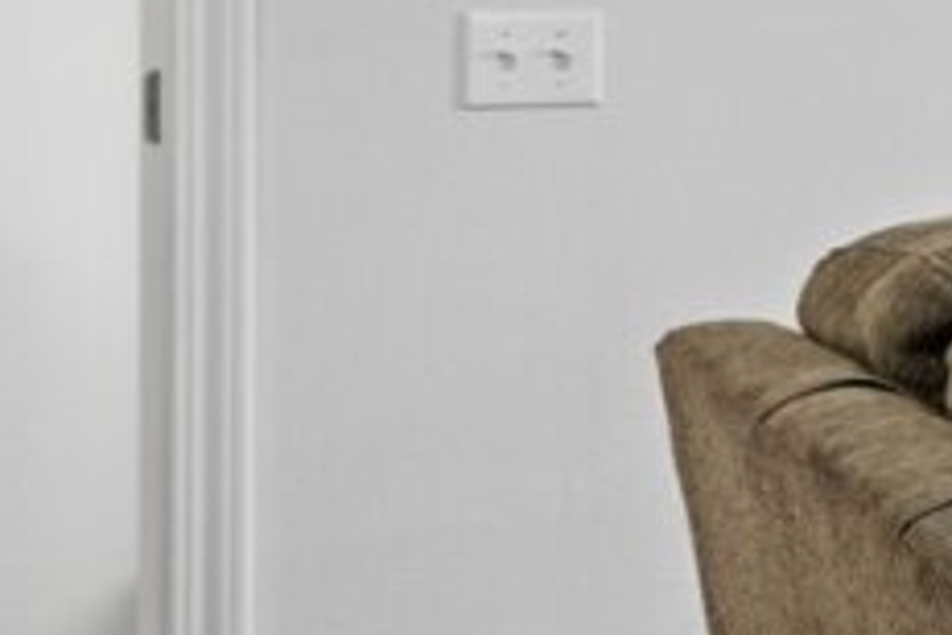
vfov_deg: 15.7
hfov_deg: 11.6
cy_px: -27
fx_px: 2248
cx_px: 2848
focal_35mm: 85
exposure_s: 1/2.5
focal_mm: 14
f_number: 8
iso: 400
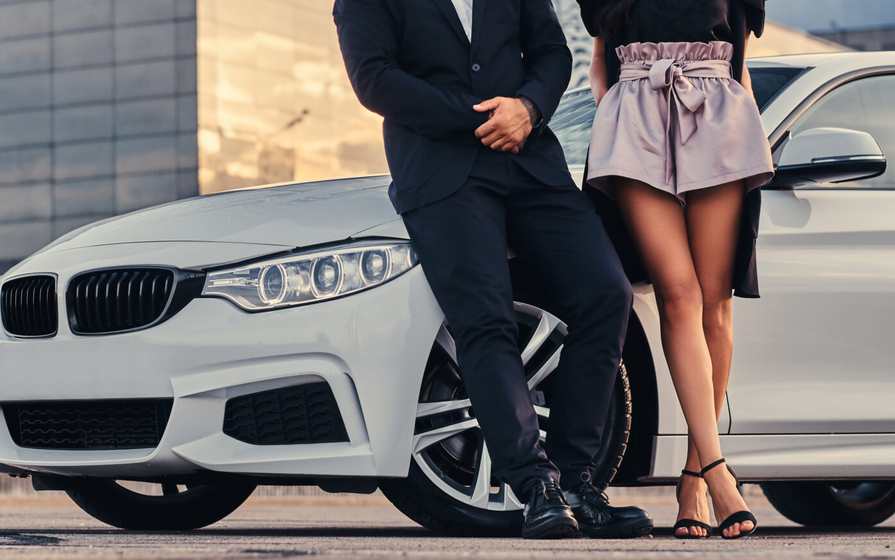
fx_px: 3074
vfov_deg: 10.4
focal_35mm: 126
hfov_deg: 16.6
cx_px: 385
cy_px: 135
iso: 200
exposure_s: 1/500
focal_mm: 56
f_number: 2.8
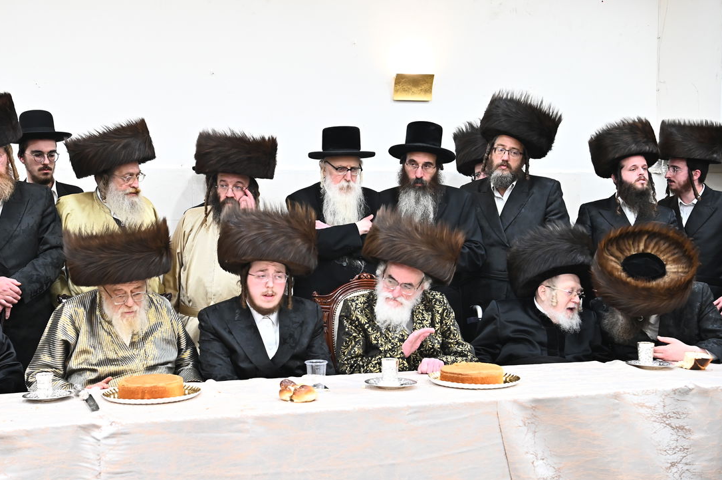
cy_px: 288
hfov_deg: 40.3
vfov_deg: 27.4
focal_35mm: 49
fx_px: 982
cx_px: 312
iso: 2500
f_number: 4
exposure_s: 1/200
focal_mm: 38
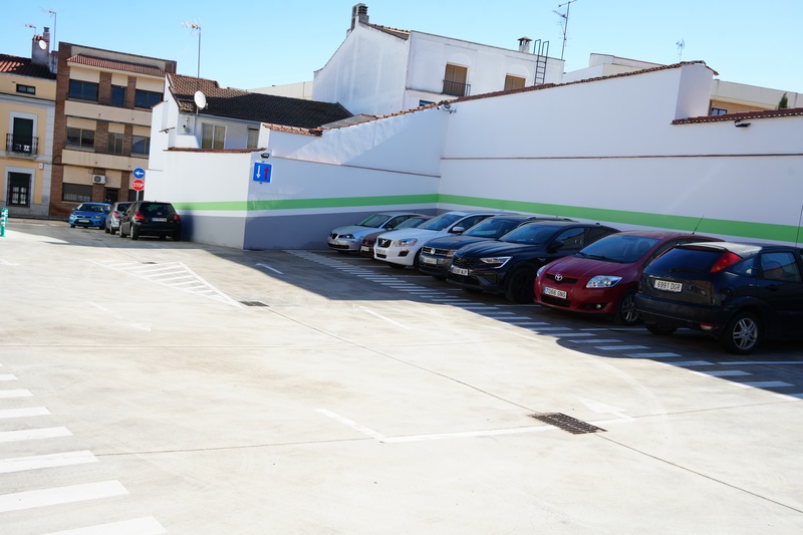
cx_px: 402
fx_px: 736
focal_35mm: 33
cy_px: 268
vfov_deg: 40.0
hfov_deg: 57.2
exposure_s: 1/125
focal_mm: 33
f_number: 8
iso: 100
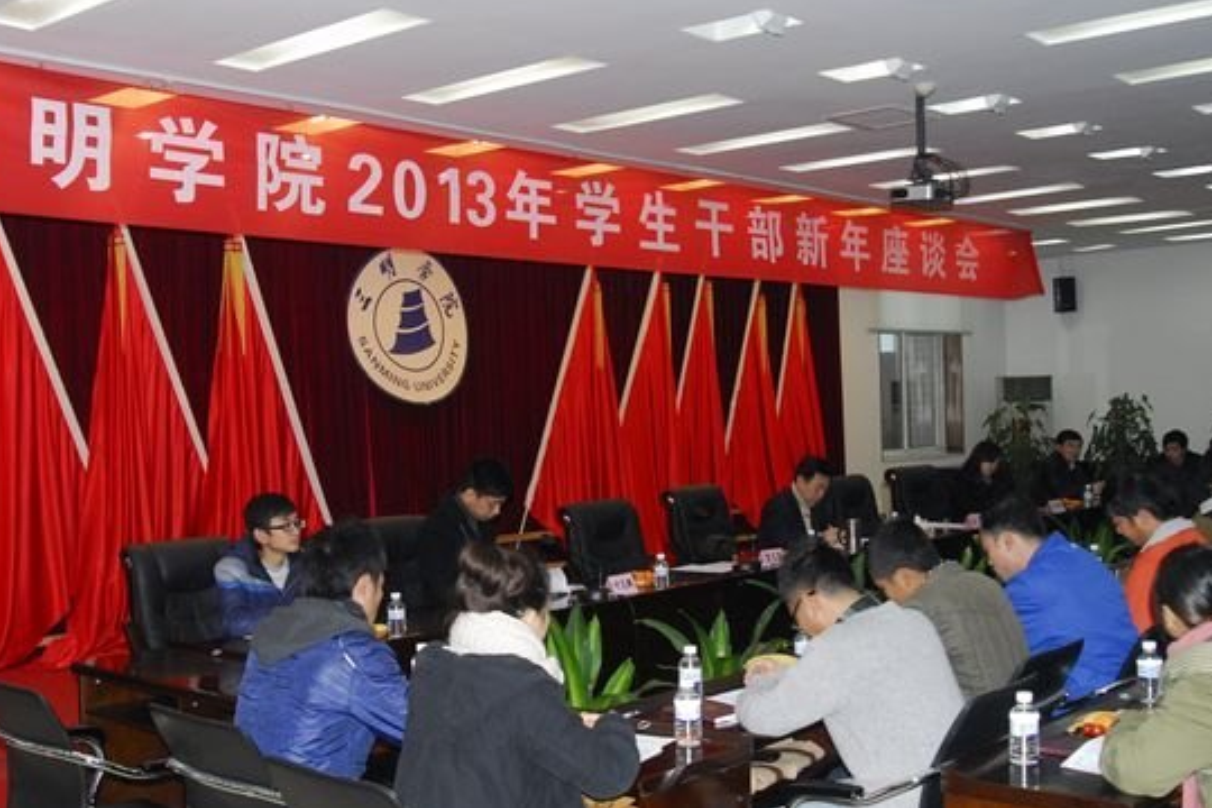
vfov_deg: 33.4
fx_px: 1347
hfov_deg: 48.4
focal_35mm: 40
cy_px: 426
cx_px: 572
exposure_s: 1/160
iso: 800
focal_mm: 24
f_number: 4
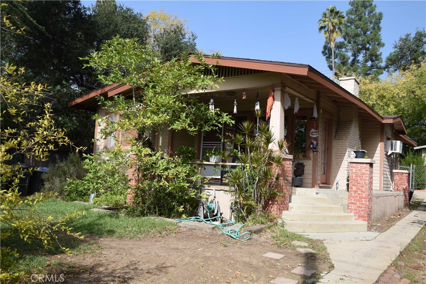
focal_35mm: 33
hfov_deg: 57.2
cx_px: 213
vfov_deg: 40.0
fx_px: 391
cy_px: 142
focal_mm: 22
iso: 200
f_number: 9
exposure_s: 1/320
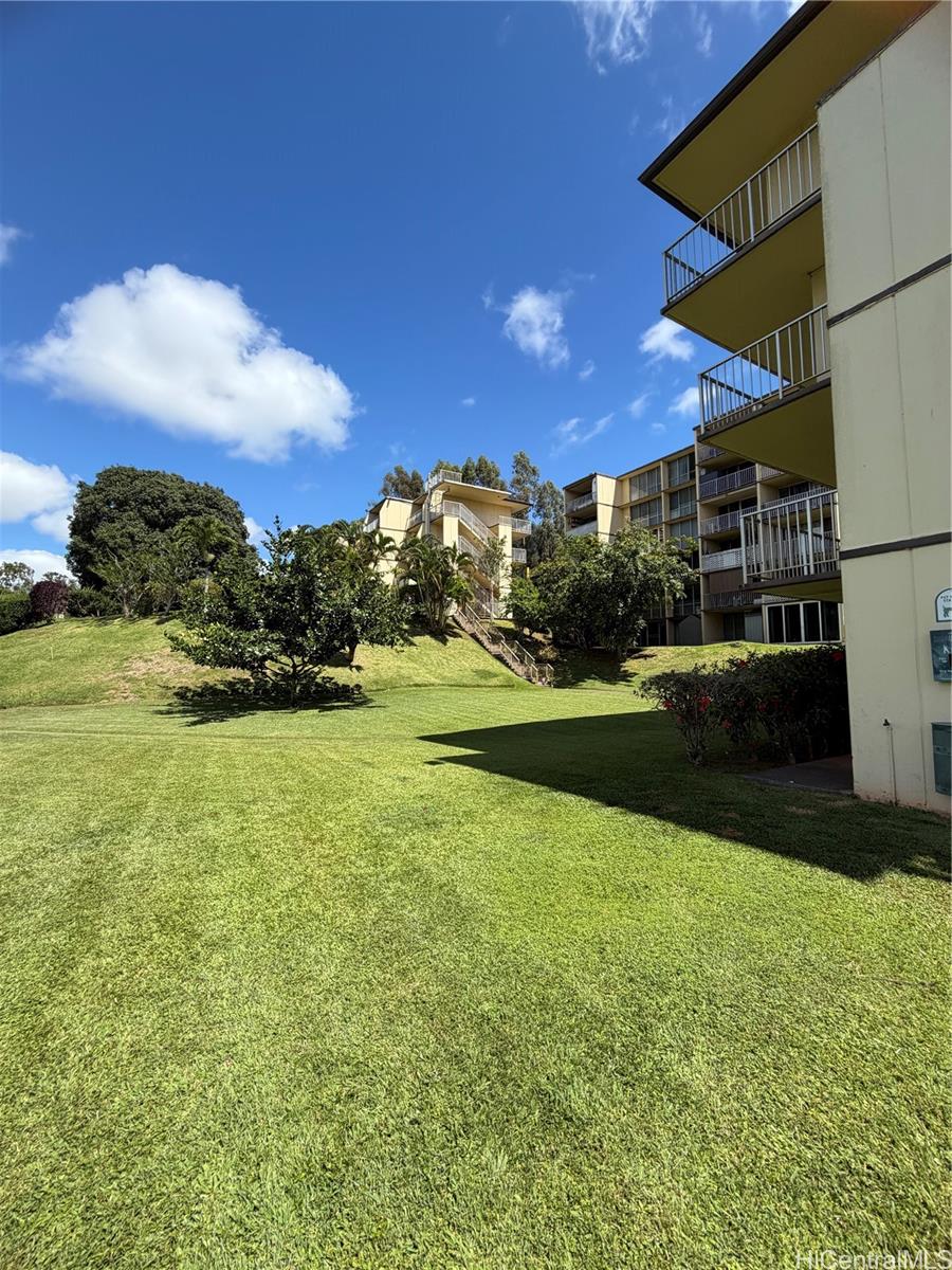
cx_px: 476
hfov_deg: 85.7
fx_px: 513
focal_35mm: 14
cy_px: 635
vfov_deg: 102.1
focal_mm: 2.22
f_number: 2.2
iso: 32
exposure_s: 1/770
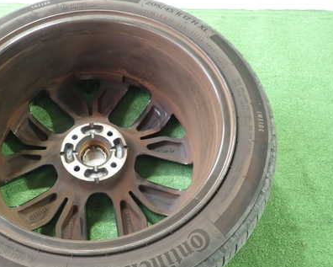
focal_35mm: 37
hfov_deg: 47.8
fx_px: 365
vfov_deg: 40.1
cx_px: 97
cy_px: 152
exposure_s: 1/30
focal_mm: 4.5
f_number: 2
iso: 320
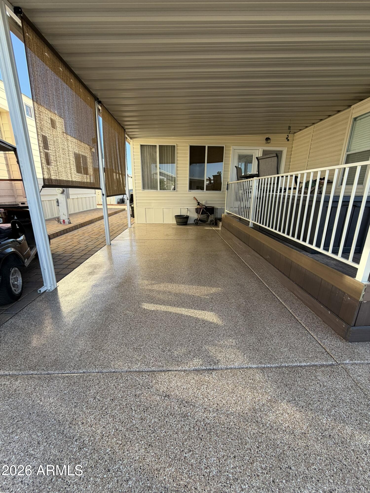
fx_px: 200
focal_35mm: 14
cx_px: 185
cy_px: 246
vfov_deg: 102.1
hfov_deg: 85.7
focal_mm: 2.22
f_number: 2.2
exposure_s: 1/214
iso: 40
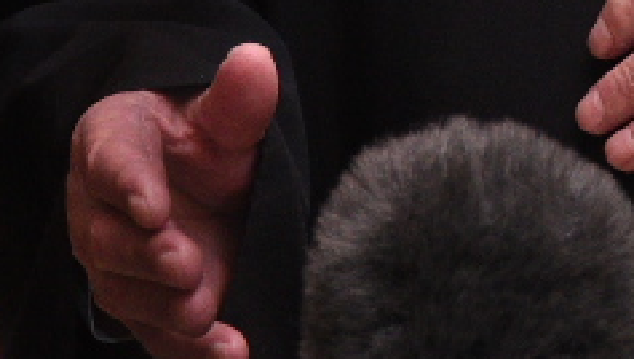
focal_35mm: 586
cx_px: 907
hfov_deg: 3.7
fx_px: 9864
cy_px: -750
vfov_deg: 2.1
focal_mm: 82
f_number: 4
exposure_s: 1/160
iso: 1600
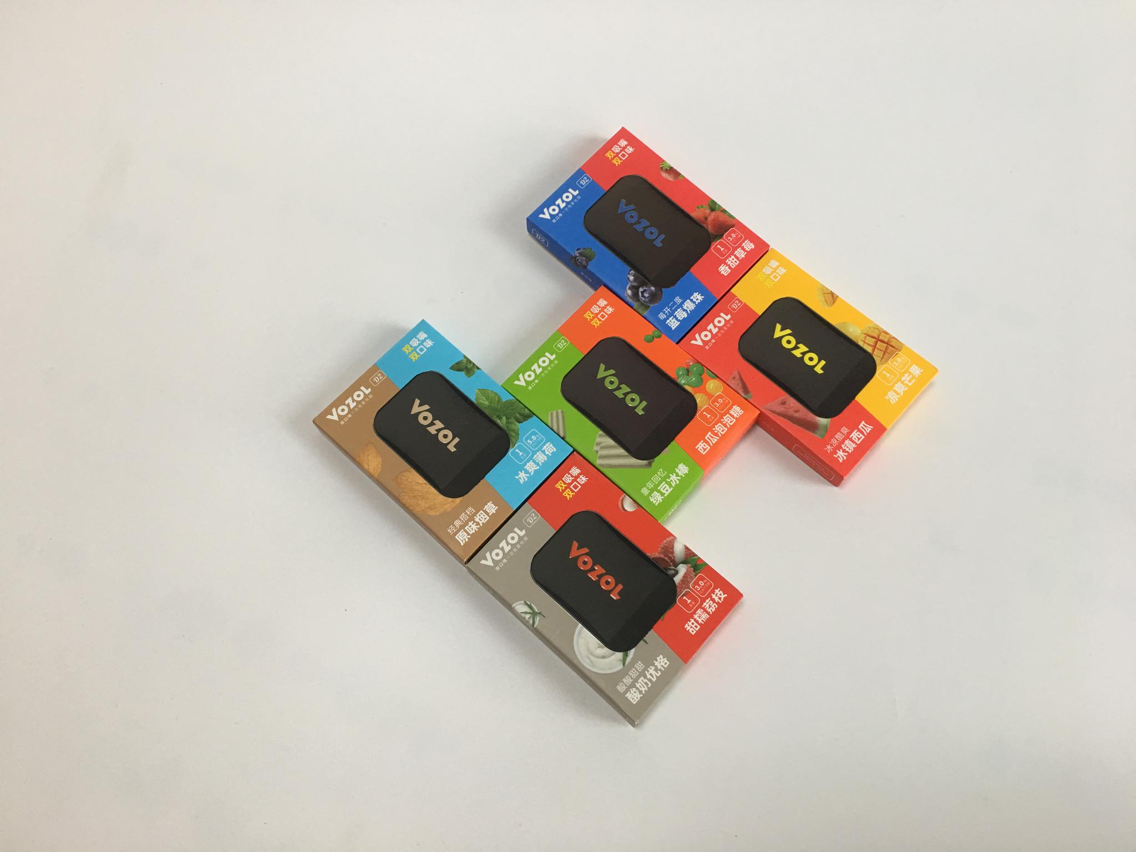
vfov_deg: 48.2
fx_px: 952
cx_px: 568
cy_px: 426
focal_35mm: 29
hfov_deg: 61.7
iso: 32
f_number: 2.2
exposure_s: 1/15
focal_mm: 4.15
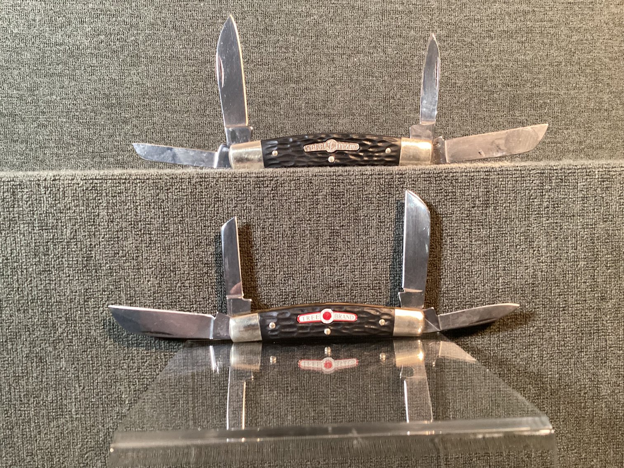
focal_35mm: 31
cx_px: 312
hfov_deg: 58.3
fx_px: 559
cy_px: 234
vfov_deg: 45.4
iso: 400
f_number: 2.4
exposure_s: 1/30
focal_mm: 3.3
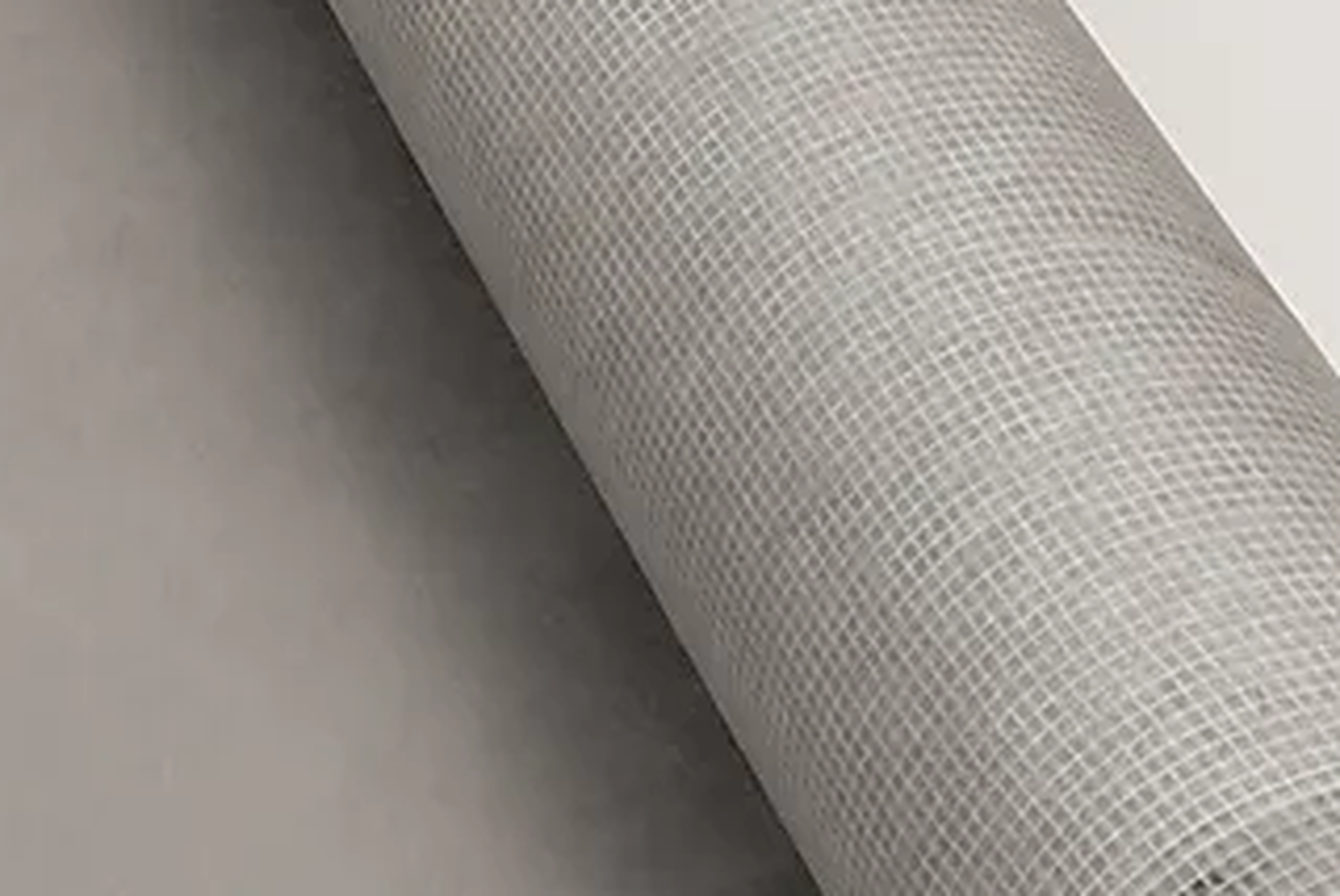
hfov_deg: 10.3
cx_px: -678
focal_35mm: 192
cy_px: 423
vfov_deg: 7.2
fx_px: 7153
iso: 100
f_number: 14
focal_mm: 48
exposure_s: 1/125
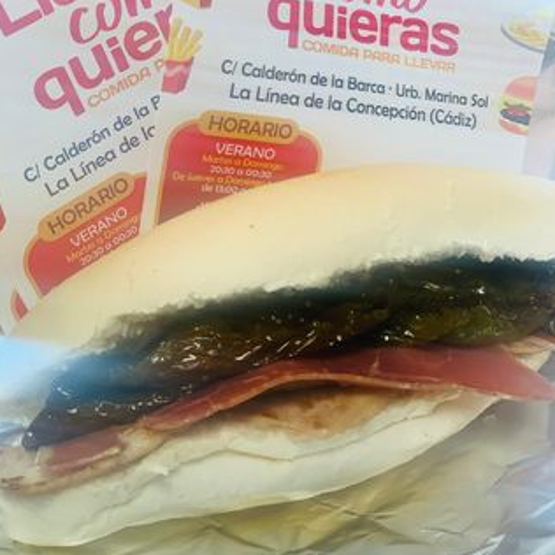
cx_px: 276
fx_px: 1125
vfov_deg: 27.7
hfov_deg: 27.7
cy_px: 232
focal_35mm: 62
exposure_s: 1/50
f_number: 2.4
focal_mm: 6
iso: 80
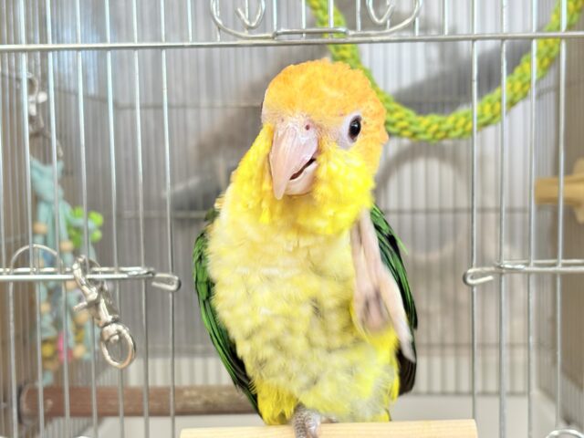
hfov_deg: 36.8
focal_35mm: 52
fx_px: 877
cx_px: 292
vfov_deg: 28.0
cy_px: 219
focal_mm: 5.96
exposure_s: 1/50
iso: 80
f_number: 1.6
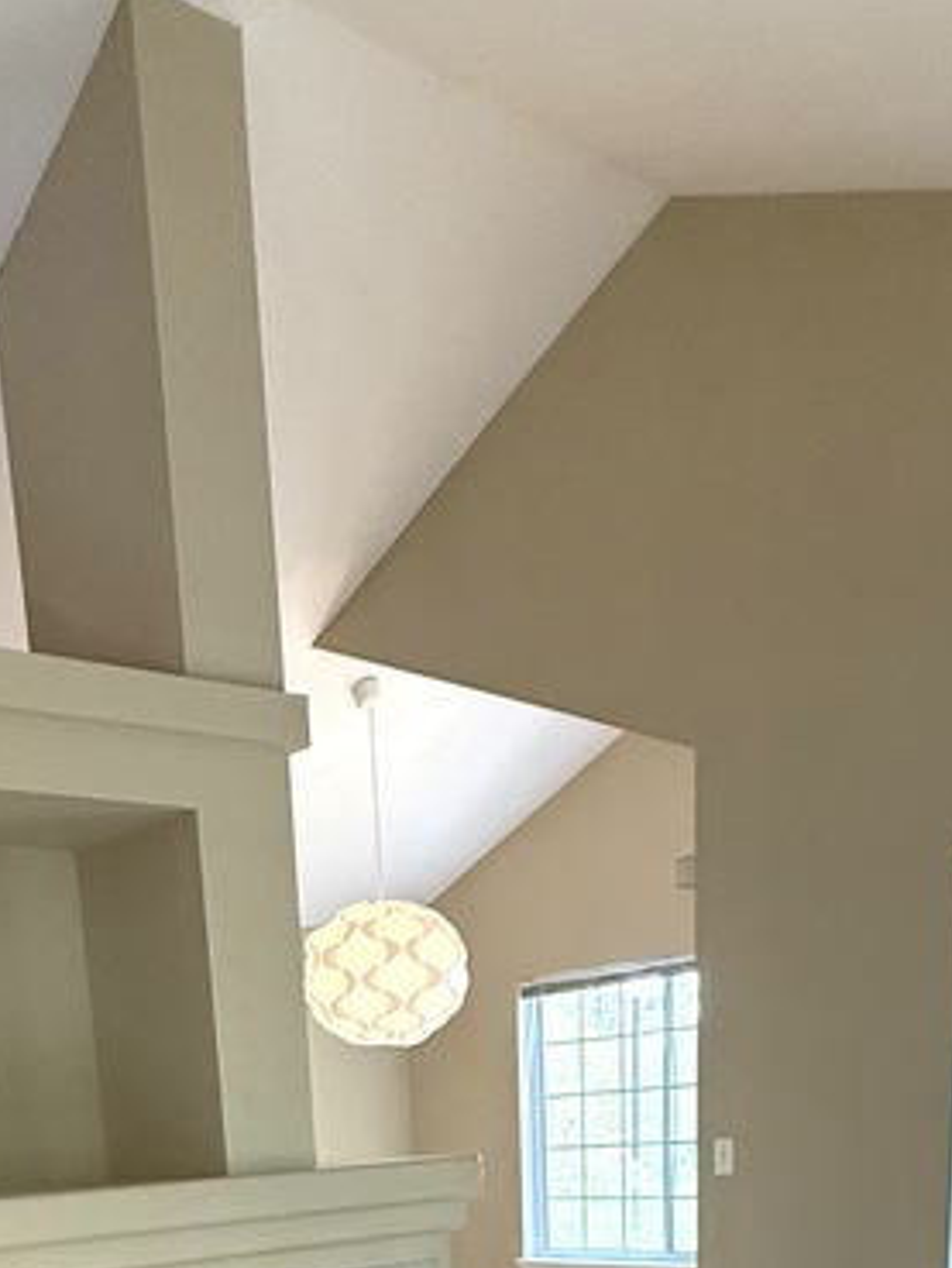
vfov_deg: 35.3
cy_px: 1546
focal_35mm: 41
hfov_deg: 34.9
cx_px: 330
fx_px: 1503
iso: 320
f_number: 2.2
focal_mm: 2.22
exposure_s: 1/120
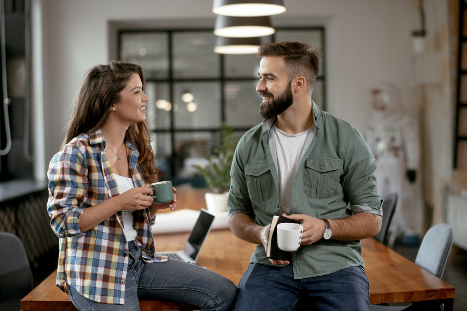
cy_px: 156
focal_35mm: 58
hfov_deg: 34.5
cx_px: 234
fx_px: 752
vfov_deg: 23.4
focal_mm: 58
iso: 400
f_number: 2
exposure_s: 1/320
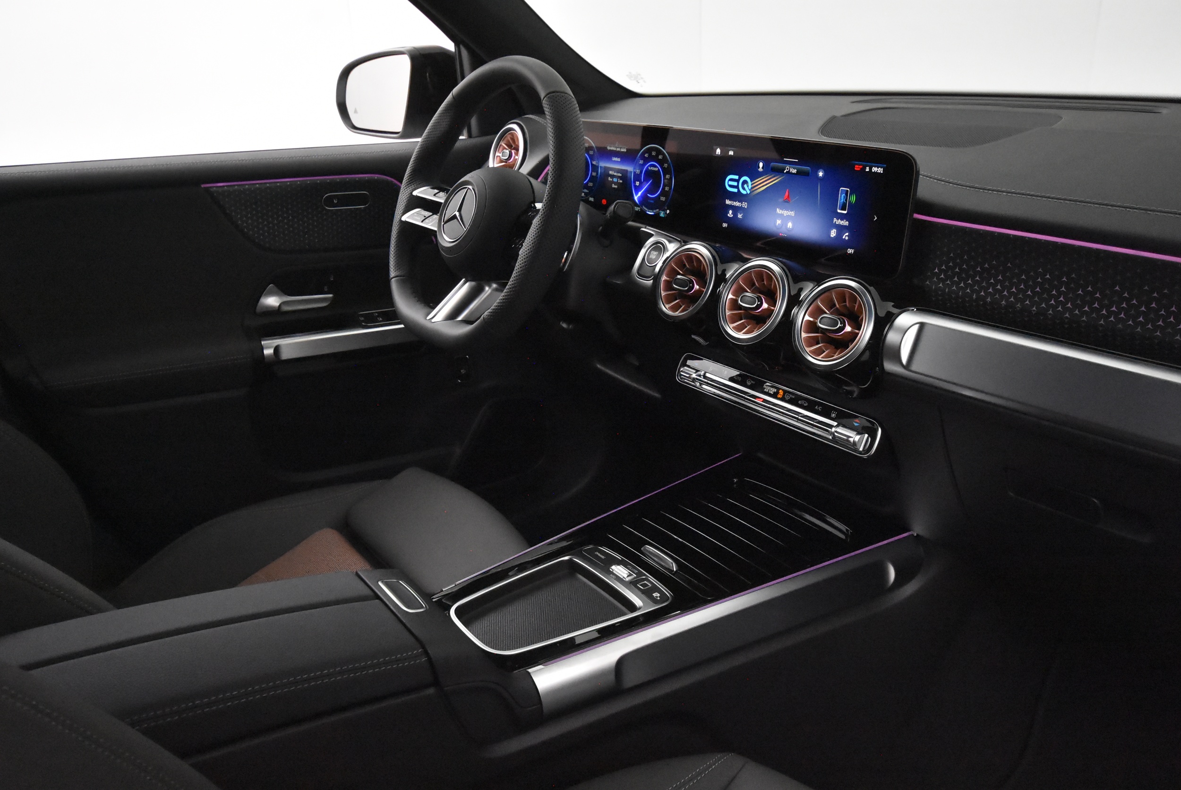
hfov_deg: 61.9
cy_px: 395
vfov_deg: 43.7
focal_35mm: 30
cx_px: 590
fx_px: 985
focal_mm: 20
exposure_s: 1/60
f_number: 5.6
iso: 9000
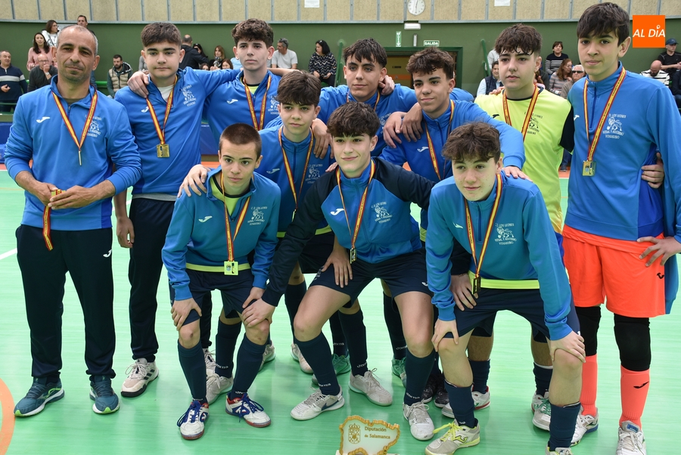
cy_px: 228
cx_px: 340
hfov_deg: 49.5
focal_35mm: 39
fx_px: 738
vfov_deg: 34.3
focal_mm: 26
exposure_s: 1/125
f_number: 5.6
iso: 400
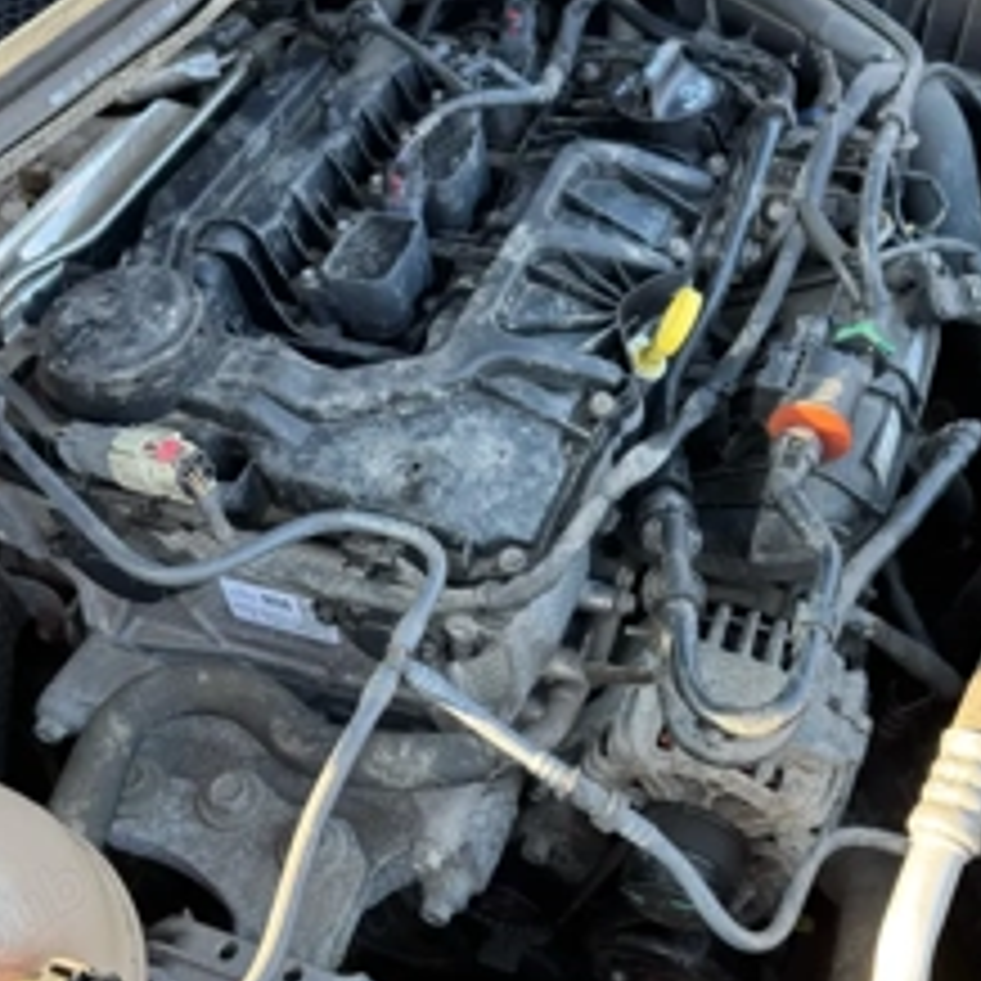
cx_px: 554
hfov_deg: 42.8
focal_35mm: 39
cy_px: 558
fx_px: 1250
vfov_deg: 42.7
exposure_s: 1/121
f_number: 1.78
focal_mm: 6.76
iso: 80
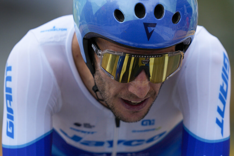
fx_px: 2599
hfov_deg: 5.2
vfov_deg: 3.4
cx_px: 117
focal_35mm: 400
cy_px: 78
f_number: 2.8
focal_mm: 400
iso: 400
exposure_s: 1/4000
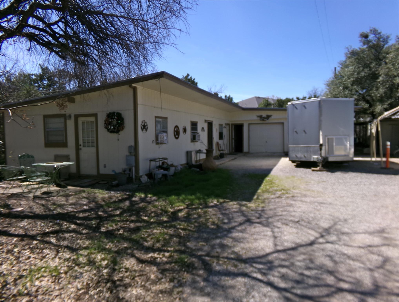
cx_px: 200
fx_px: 277
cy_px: 151
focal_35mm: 24
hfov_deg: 71.5
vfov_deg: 57.0
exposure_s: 1/600
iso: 100
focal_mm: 4.3
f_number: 3.7
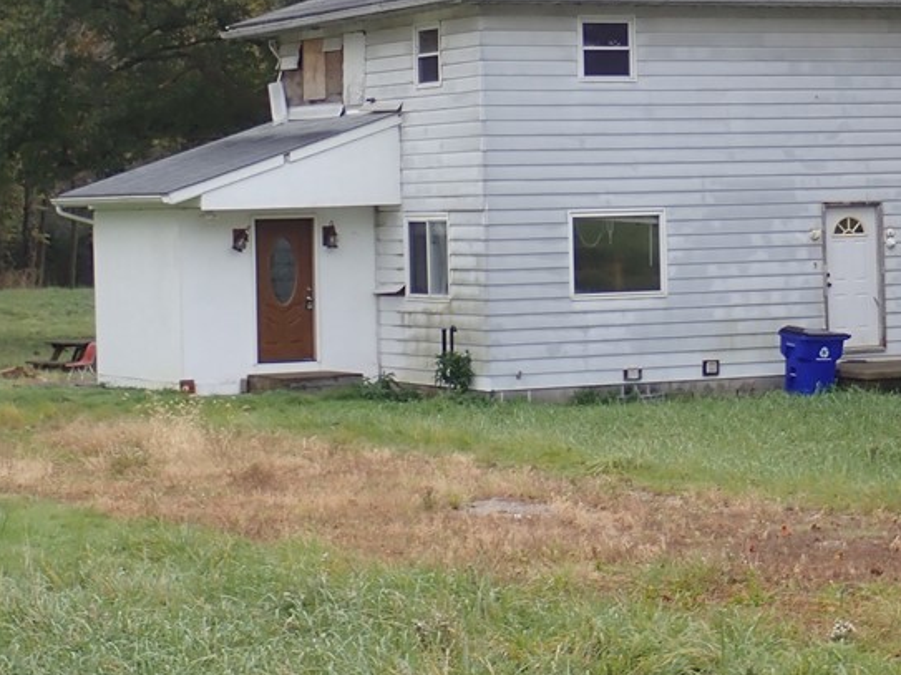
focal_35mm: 115
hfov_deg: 17.1
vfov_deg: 12.8
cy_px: 45
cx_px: 622
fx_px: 2993
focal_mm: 11.01
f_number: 3.6
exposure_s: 1/200
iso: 100
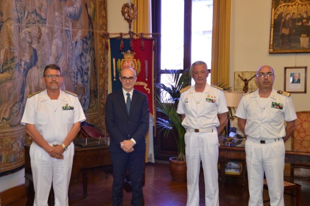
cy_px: 103
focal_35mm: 42
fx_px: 361
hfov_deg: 46.5
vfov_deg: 31.8
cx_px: 155
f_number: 4
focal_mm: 28
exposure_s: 1/60
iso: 800
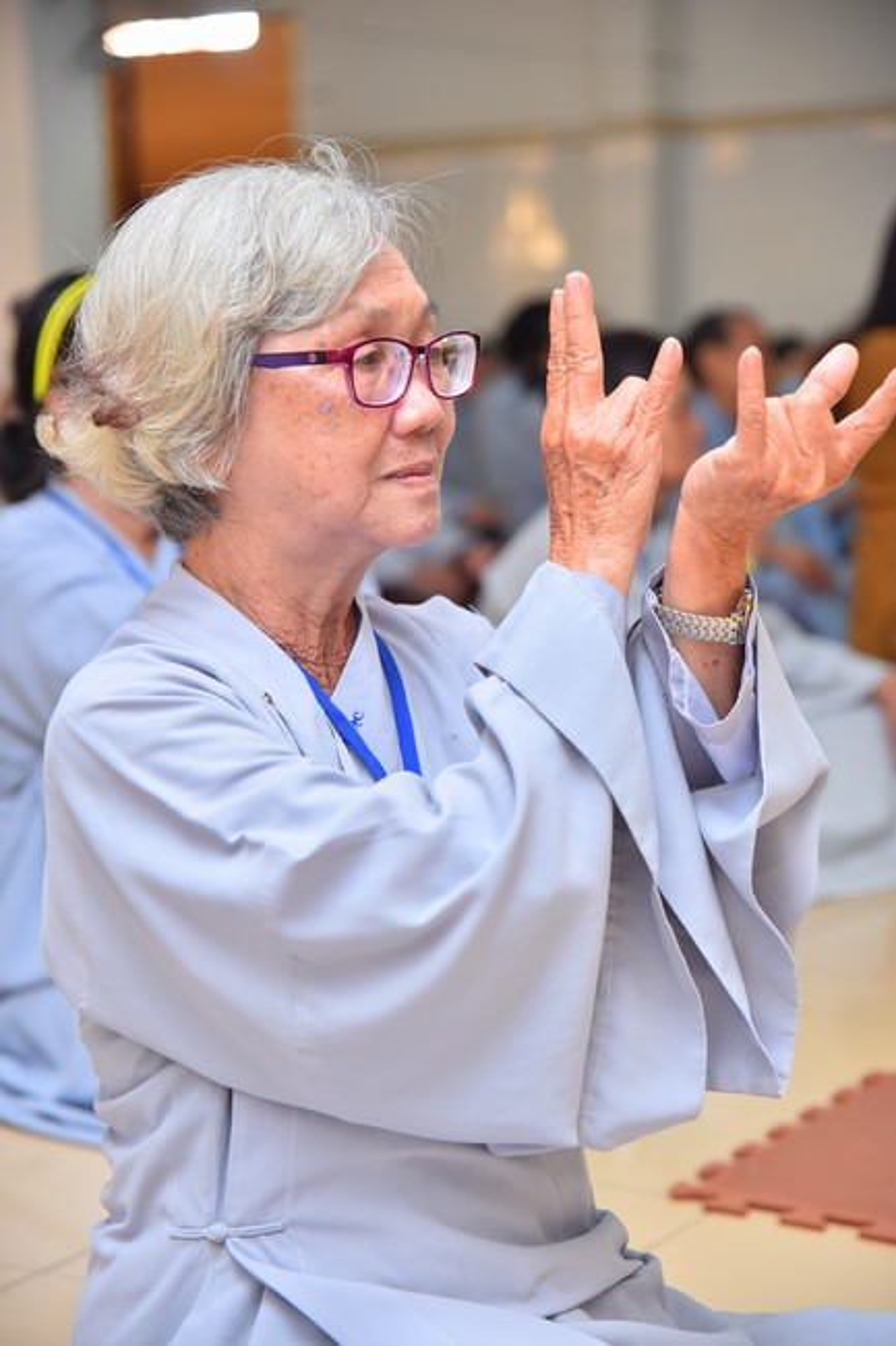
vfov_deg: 24.8
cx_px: 448
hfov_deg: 16.6
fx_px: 3063
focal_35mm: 82
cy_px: 673
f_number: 4.5
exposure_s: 1/125
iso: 800
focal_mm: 82
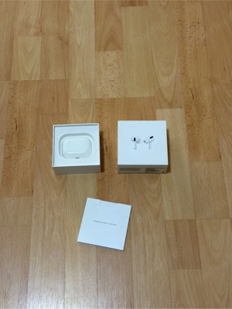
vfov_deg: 39.7
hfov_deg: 30.3
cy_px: 154
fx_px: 429
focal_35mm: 48
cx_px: 116
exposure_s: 1/40
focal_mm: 6.76
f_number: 1.78
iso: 320
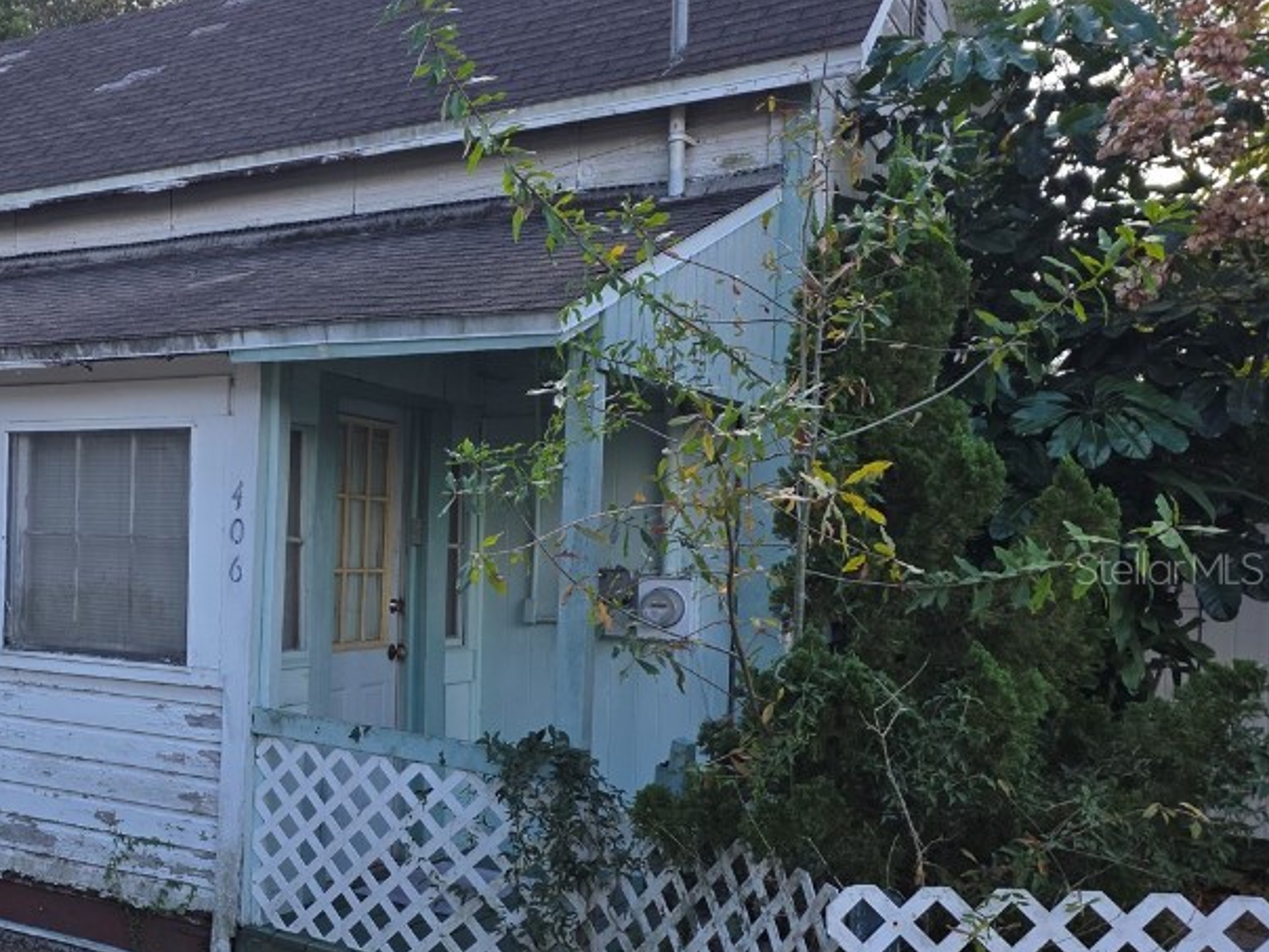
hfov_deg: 44.7
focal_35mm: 39
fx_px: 1430
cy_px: 567
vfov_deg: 36.7
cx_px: 197
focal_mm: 6.25
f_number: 1.7
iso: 12
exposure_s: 1/278
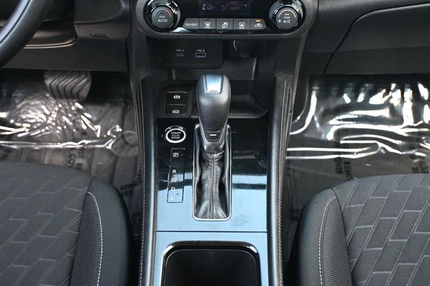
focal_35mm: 47
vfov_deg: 28.5
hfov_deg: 41.7
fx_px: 564
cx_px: 215
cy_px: 143
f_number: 5
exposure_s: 1/125
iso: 3200
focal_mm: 31.5
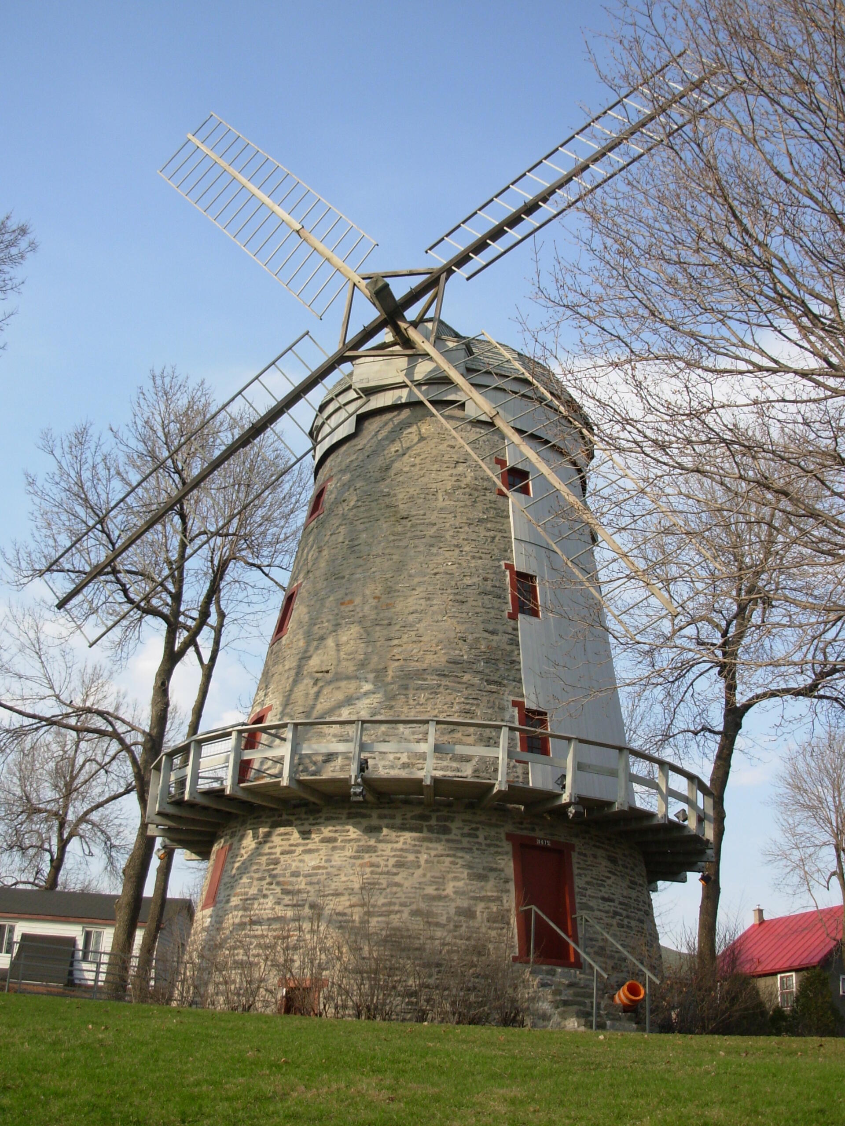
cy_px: 563
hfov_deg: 37.7
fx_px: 1237
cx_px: 422
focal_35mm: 38
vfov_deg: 49.0
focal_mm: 6.3
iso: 50
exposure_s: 1/724
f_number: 2.9
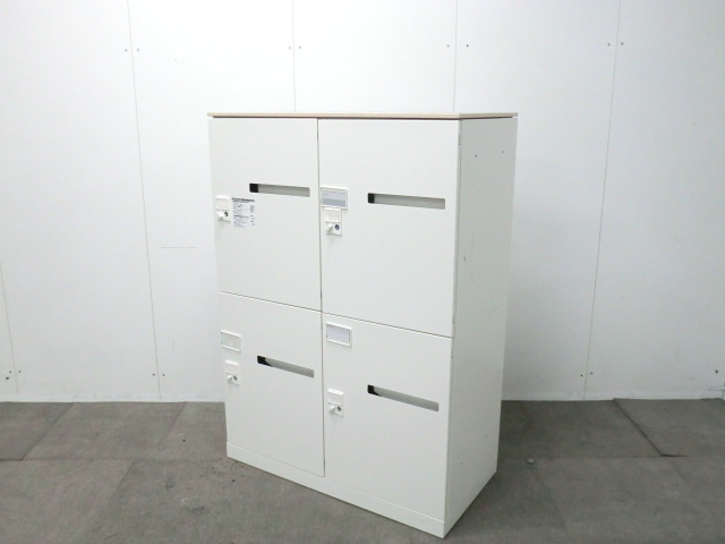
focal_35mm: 32
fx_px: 670
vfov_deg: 44.2
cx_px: 362
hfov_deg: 56.8
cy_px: 272
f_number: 3.5
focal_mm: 5.8
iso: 500
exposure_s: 1/60
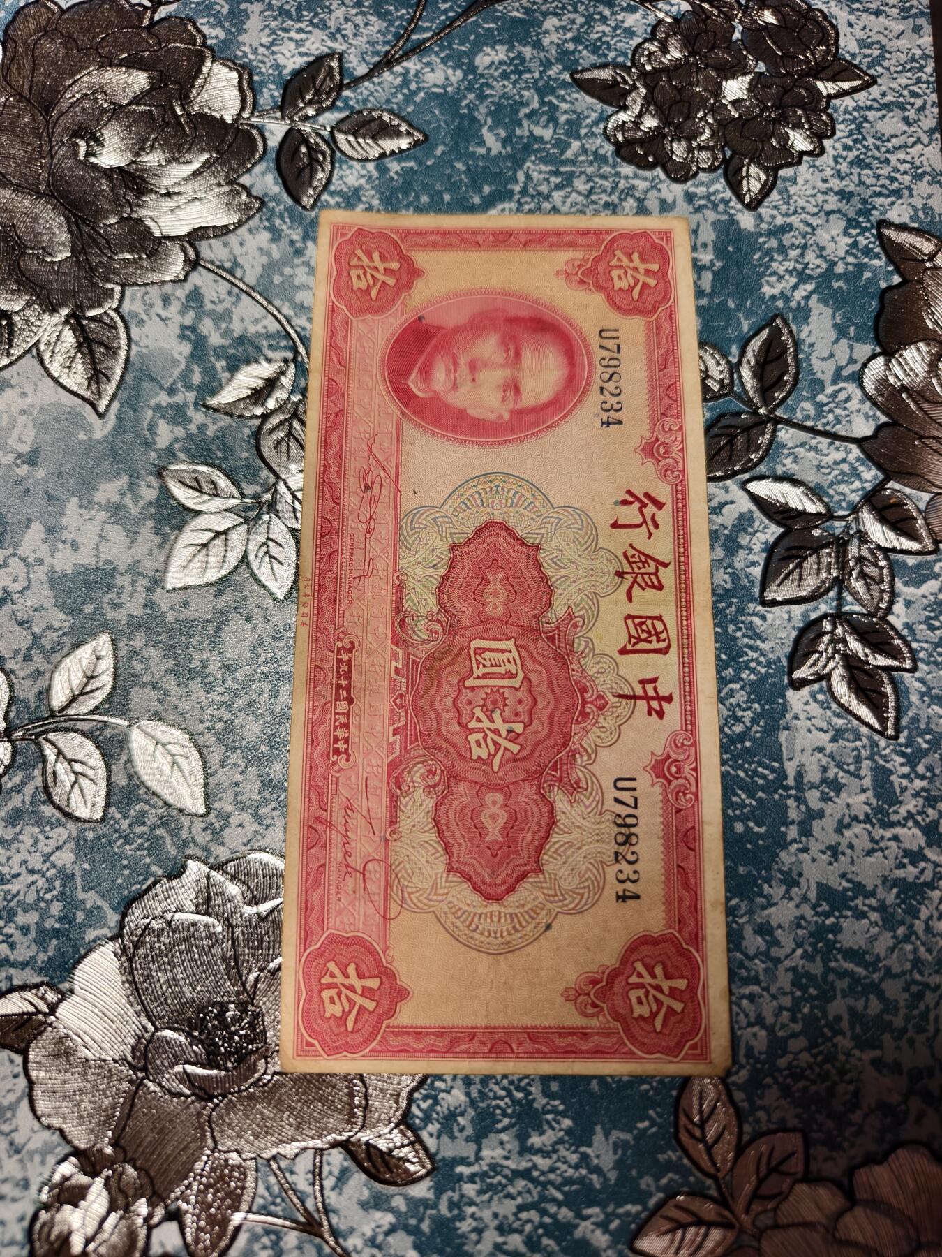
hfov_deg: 58.9
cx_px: 471
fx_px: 835
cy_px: 628
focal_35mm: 23
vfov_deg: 73.9
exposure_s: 1/147
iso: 50
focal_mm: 8.67
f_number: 1.75
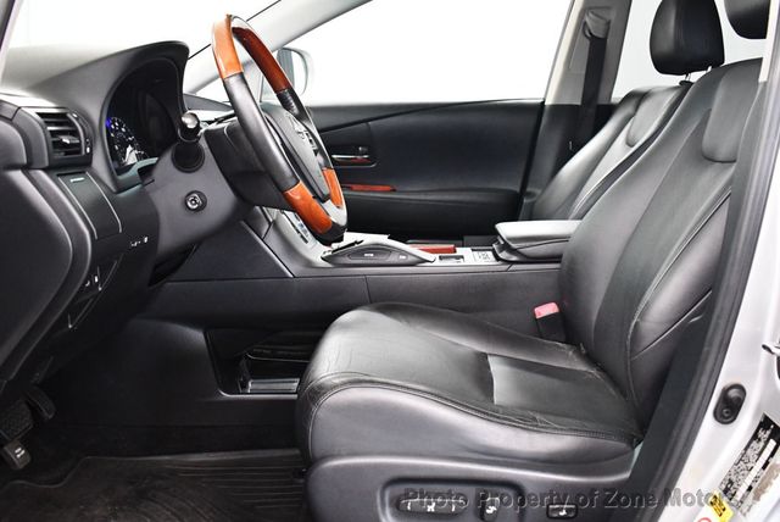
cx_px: 390
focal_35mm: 36
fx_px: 781
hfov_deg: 53.1
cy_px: 261
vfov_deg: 36.9
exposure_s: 1/60
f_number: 3.5
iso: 3200
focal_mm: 18
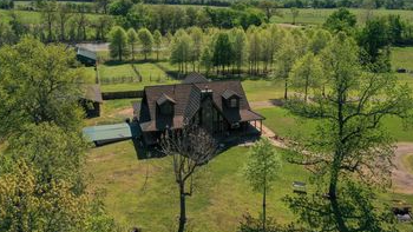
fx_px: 394
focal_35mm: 36
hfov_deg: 55.3
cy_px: 117
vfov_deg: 32.8
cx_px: 217
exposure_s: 1/640
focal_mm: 10.26
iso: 100
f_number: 6.3
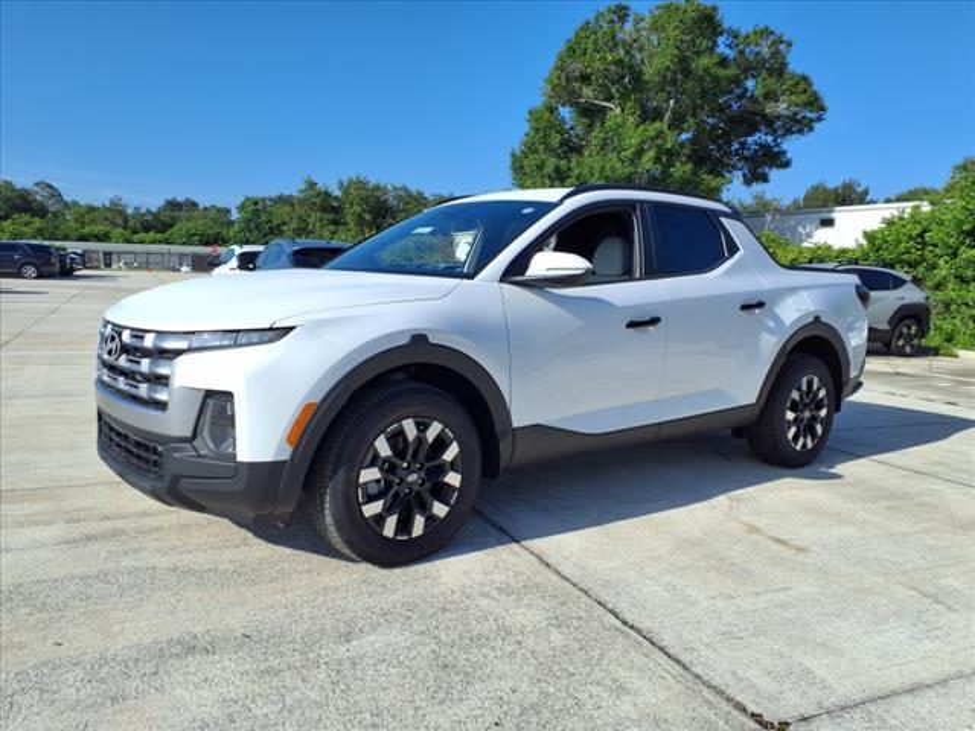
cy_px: 366
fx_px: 760
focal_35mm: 27
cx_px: 488
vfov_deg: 51.4
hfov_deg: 65.3
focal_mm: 3.58
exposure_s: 1/2500
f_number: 1.9
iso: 40
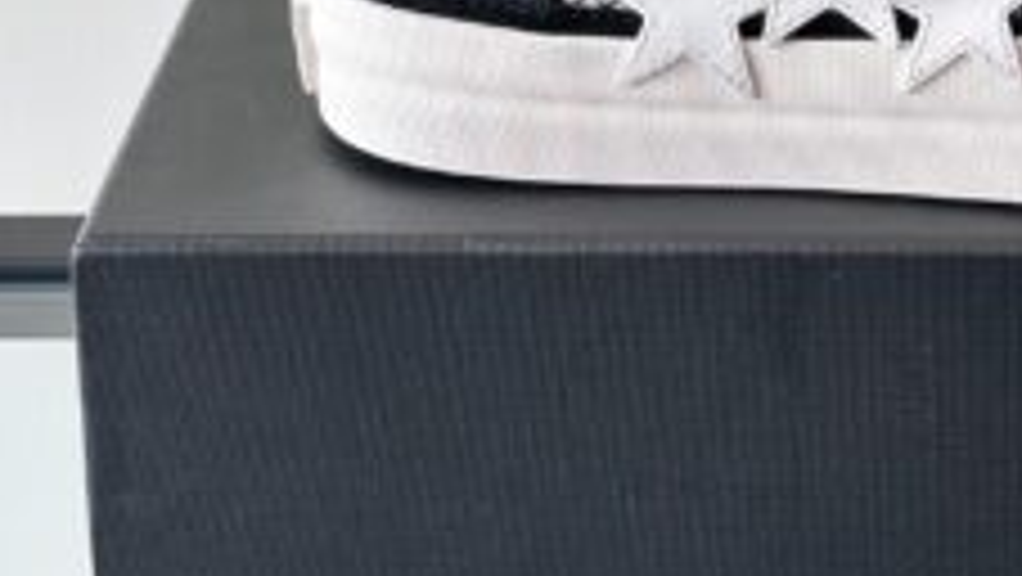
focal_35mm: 138
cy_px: -279
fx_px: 3742
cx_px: 900
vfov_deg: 8.6
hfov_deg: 15.4
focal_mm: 6.86
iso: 80
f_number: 1.78
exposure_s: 1/121
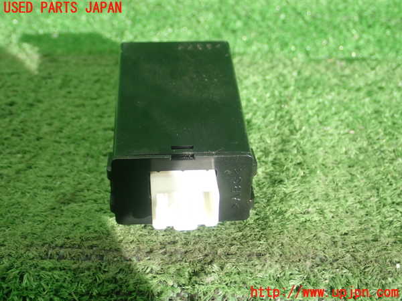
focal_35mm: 57
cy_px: 150
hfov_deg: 33.8
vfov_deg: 25.7
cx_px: 201
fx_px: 662
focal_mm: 10.29
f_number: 3.5
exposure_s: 1/80
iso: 200
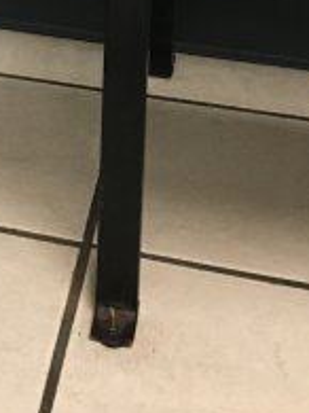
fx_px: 1084
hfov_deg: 15.5
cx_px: -88
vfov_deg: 19.0
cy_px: -199
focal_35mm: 91
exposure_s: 1/30
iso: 125
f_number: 2.2
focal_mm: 4.15
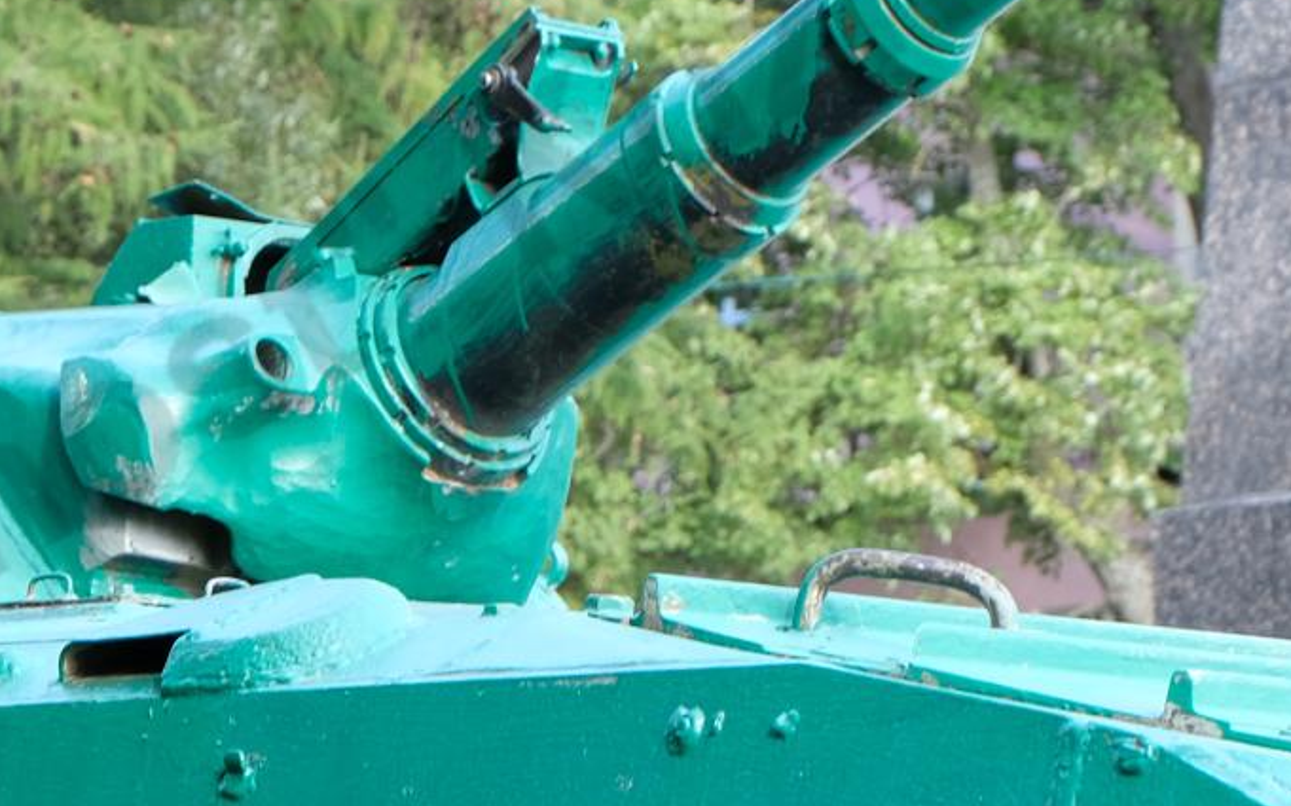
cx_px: 284
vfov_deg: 5.7
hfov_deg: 9.1
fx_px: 8089
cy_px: 325
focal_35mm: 230
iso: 250
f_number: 8
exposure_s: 1/42
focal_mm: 50
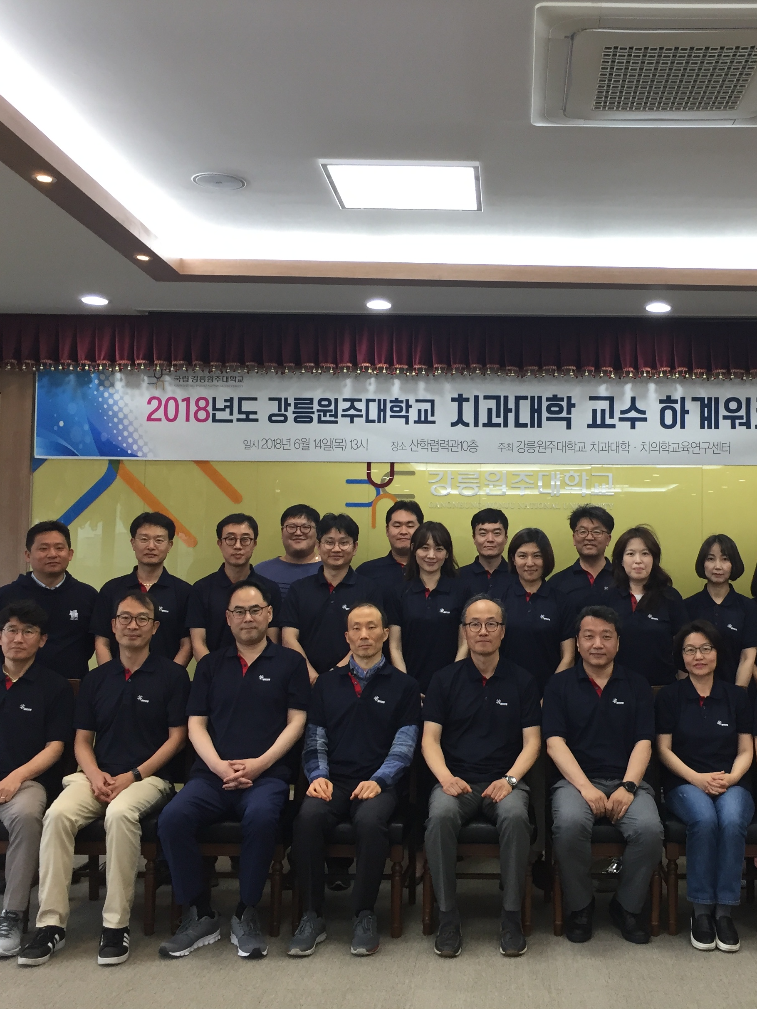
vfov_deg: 47.9
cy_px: 501
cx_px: 514
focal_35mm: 39
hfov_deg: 36.4
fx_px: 1137
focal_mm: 4.15
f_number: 2.2
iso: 32
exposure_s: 1/30
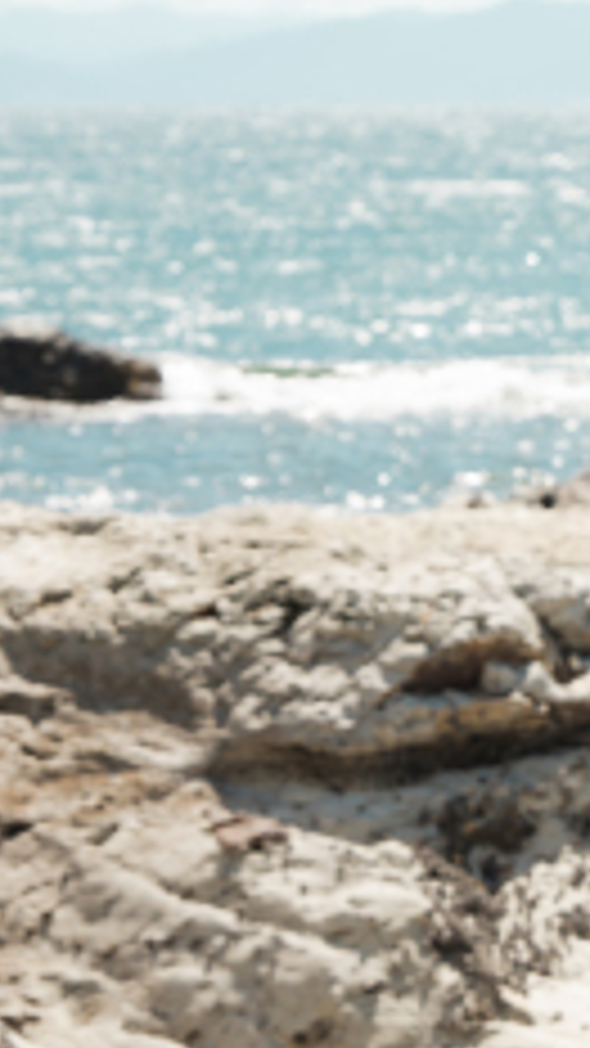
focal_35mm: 252
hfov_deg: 4.7
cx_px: 1387
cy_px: 416
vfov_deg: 8.6
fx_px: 7011
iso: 125
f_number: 4.5
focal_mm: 70
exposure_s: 1/500
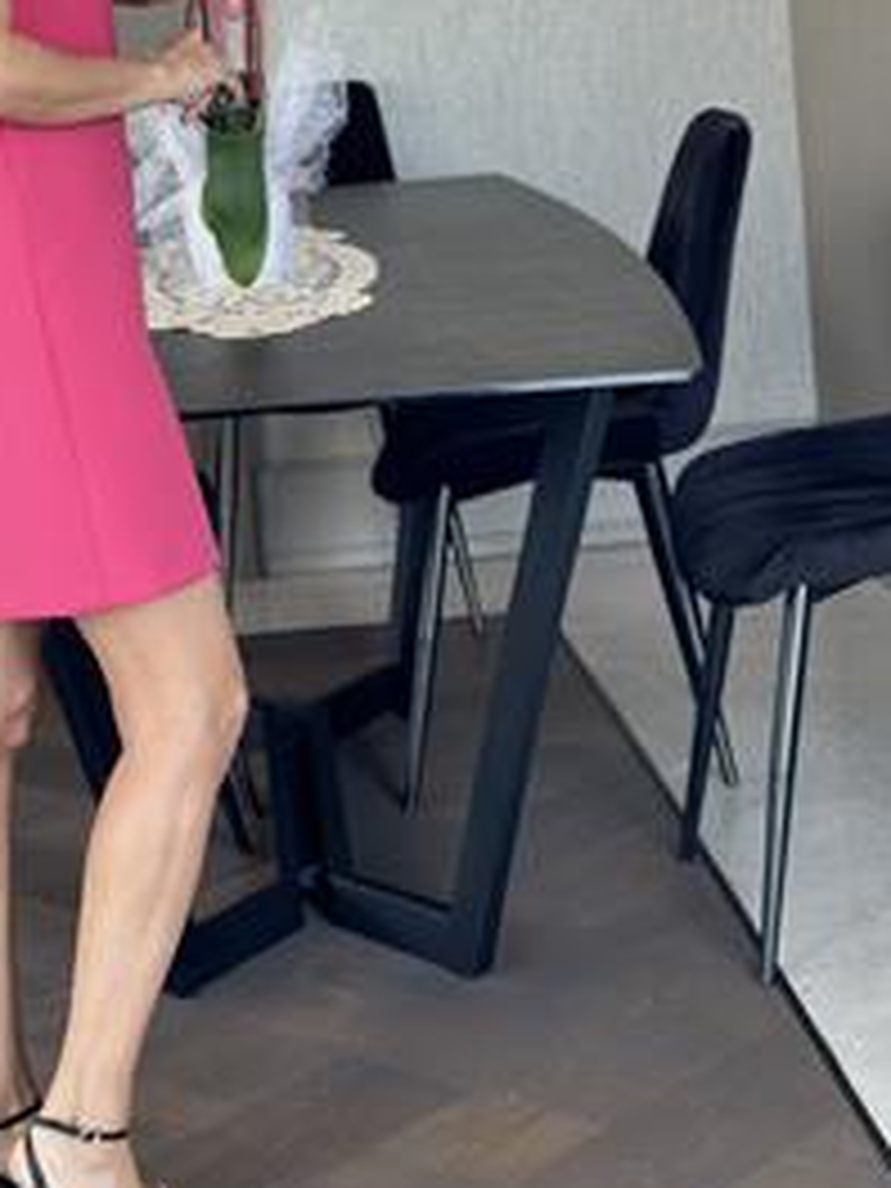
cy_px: 230
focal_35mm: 92
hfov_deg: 15.9
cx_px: 104
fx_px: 3157
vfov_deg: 21.0
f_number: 1.78
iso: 125
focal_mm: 6.86
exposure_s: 1/62
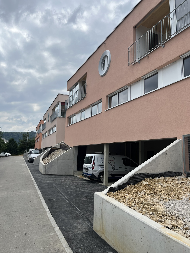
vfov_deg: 67.3
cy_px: 126
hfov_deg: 53.1
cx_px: 95
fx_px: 190
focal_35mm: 26
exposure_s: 1/4016
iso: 50
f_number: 1.6
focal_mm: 5.1
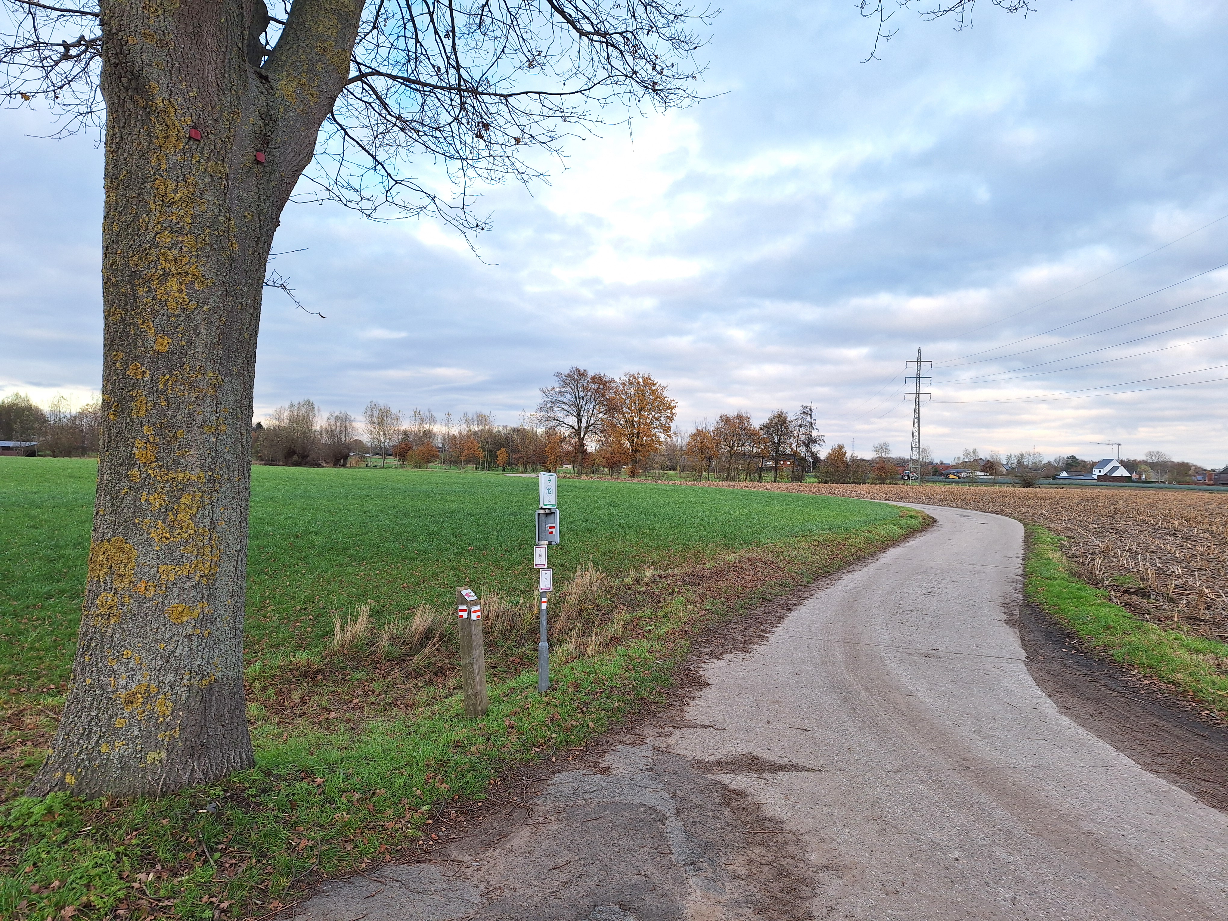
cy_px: 460
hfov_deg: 73.9
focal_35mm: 23
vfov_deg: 58.9
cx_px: 614
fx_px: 816
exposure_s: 1/357
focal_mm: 5.54
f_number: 1.8
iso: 40
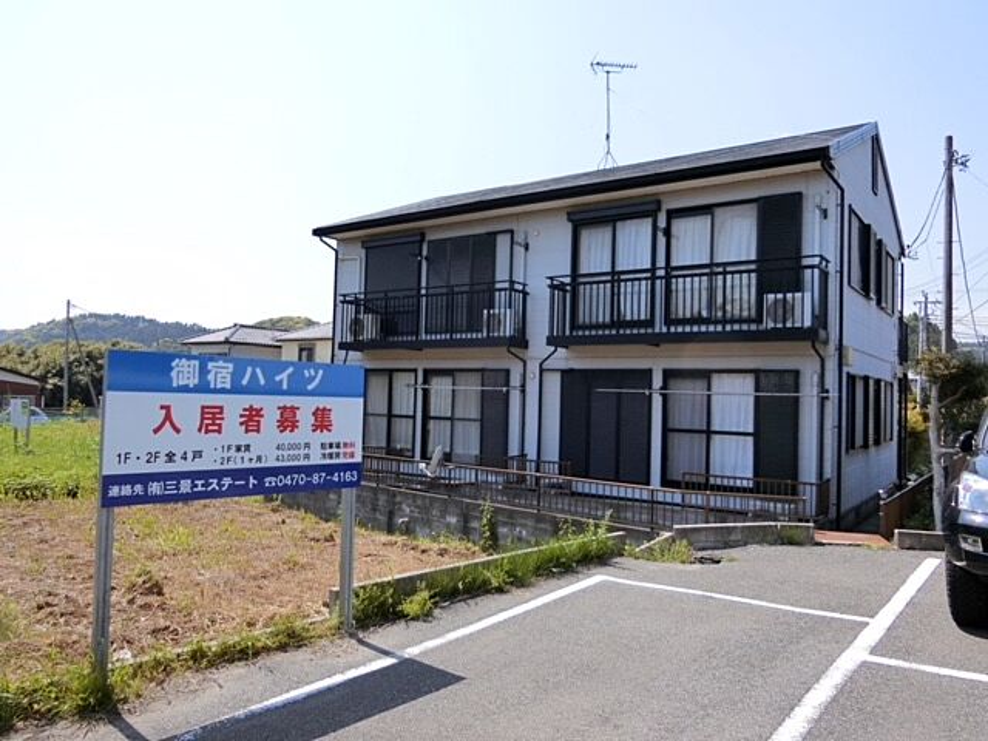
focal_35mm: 25
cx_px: 494
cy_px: 370
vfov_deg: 54.9
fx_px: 714
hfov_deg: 69.4
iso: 80
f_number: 3.5
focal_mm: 4.5
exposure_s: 1/800
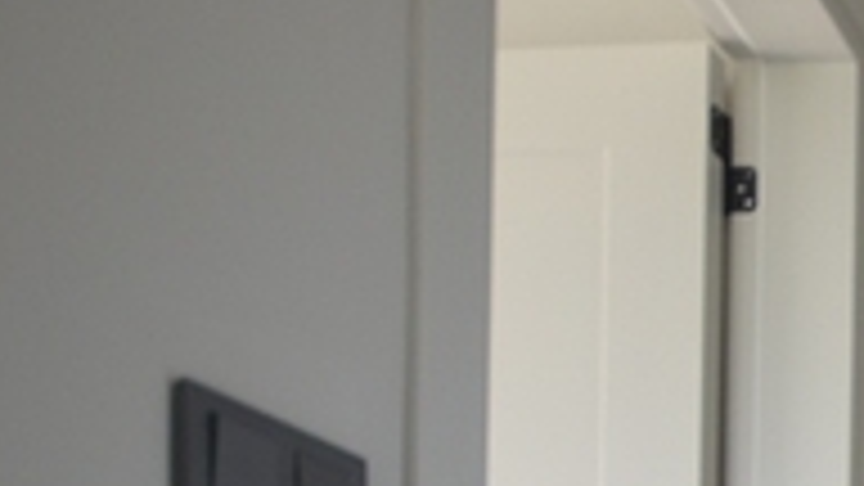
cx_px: 1321
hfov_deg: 24.0
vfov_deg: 14.8
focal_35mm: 68
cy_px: 950
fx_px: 1558
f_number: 4.5
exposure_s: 1/80
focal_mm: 11.5
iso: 400
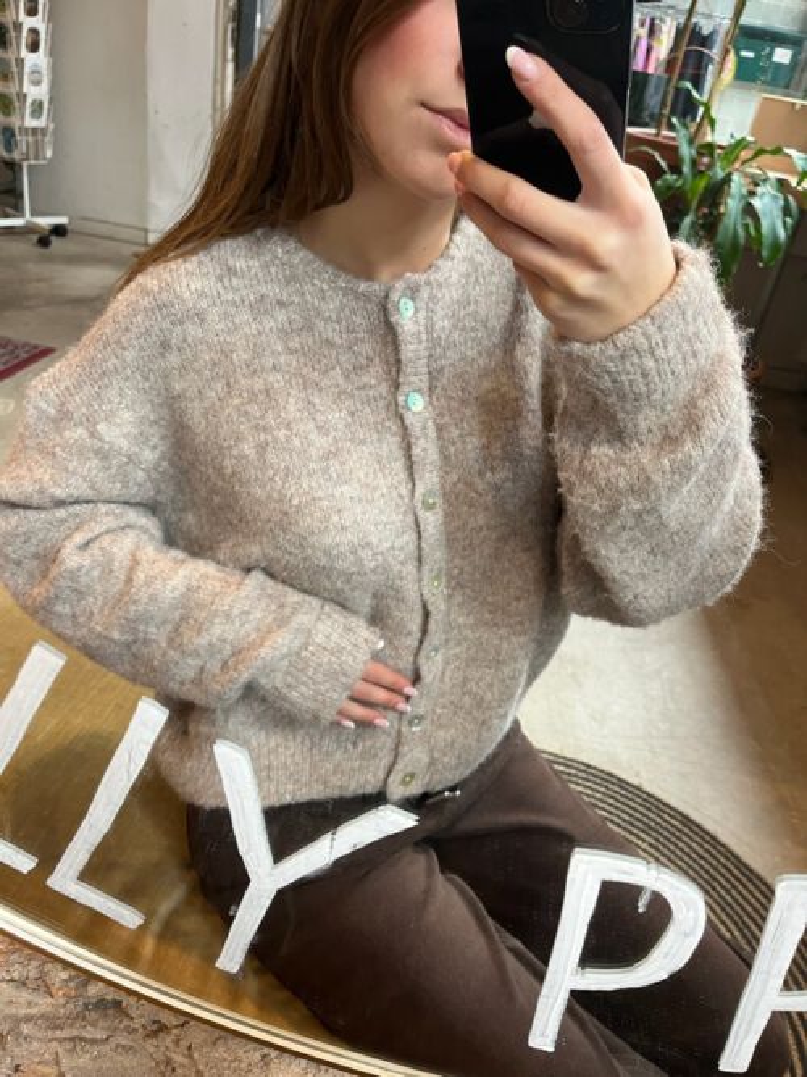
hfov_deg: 53.0
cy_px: 538
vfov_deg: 67.3
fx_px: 808
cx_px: 404
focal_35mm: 26
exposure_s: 1/60
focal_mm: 5.1
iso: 160
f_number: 1.6
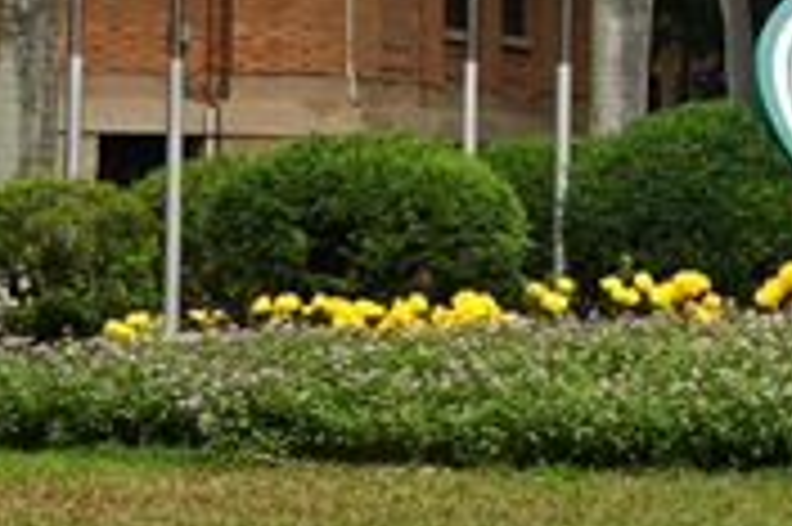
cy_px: -133
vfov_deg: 8.3
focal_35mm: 164
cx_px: 922
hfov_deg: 12.3
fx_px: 3605
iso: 200
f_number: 10
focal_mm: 24
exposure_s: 1/80
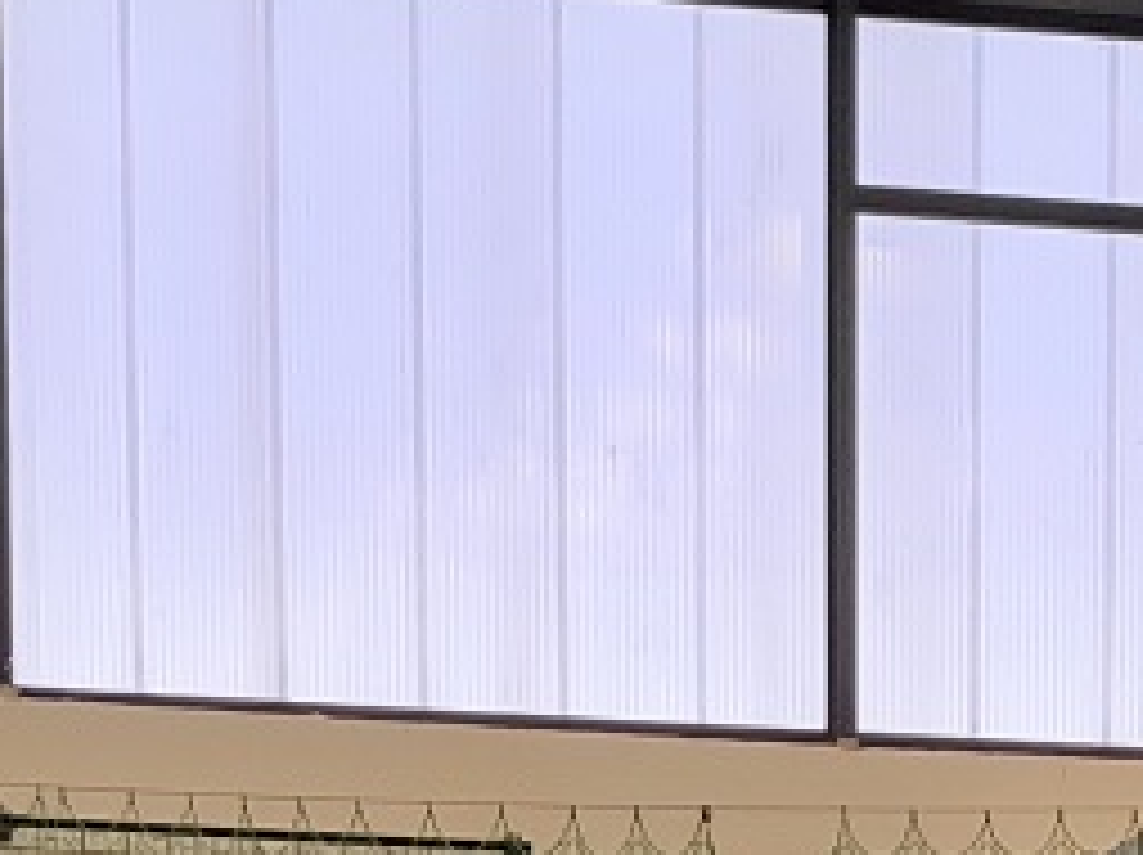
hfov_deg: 12.1
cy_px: 2606
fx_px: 5410
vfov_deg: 7.8
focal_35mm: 164
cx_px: 536
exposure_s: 1/100
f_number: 1.8
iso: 160
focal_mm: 5.4
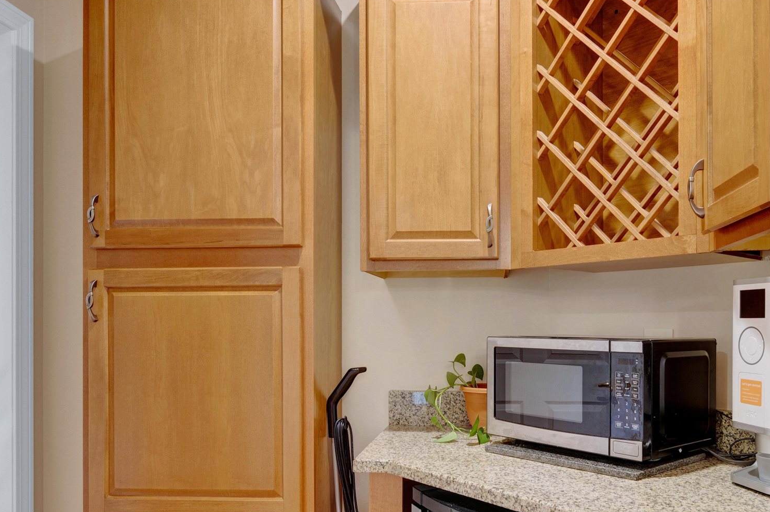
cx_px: 451
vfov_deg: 42.9
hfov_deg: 61.5
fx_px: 642
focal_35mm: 30
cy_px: 341
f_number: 7.1
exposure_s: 1.3
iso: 250
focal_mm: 14.5
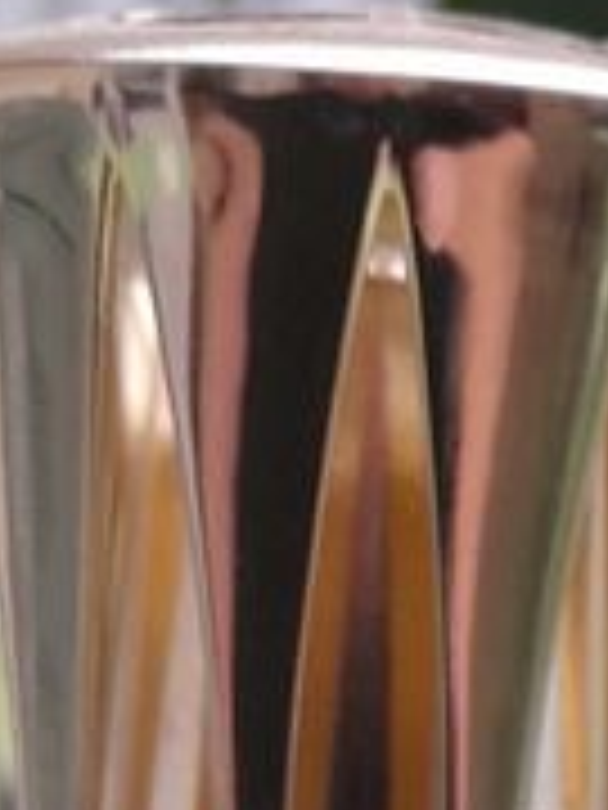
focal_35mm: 139
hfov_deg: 10.6
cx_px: 581
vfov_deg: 12.1
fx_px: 3255
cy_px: 1755
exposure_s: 1/50
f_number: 2
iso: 200
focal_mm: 4.6
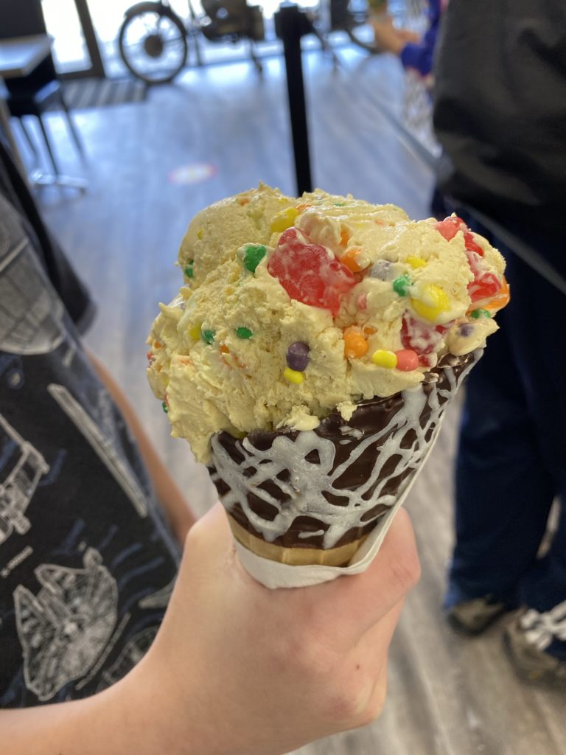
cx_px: 283
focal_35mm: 26
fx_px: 567
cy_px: 378
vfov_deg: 67.3
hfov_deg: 53.1
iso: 100
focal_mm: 4.25
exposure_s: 1/120
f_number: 1.8
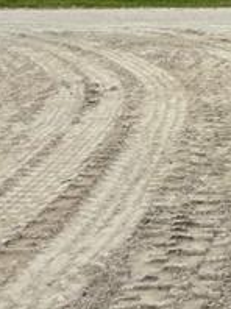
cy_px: 0
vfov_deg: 18.9
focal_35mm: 101
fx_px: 901
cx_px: 370
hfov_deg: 13.6
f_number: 1.6
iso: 50
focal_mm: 5.96
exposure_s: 1/1092
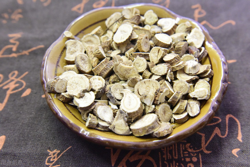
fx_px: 278
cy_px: 84
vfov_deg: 33.4
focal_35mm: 40
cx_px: 125
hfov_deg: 48.5
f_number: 8
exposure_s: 1/100
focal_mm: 40
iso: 9000
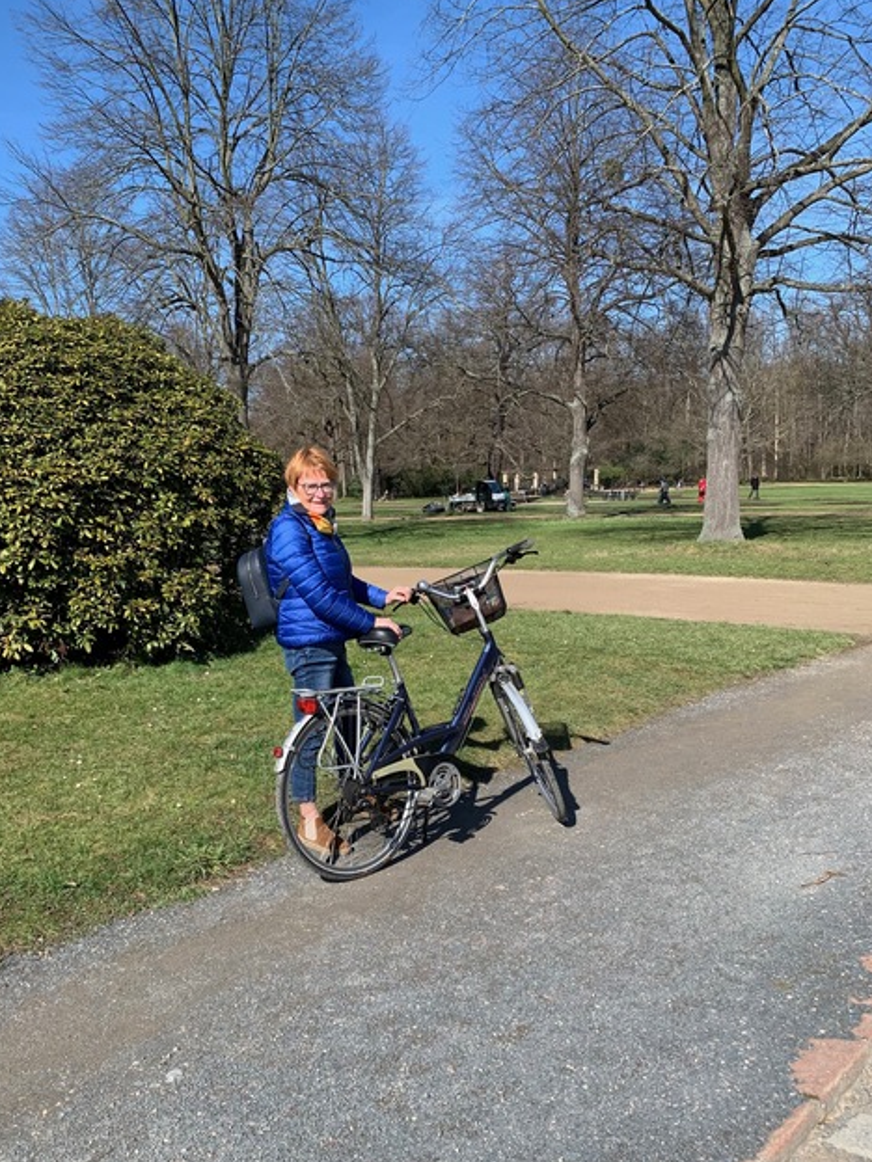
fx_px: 1075
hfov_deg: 44.0
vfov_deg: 56.5
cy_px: 676
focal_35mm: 32
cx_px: 367
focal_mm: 4.25
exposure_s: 1/1490
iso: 25
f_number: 1.8
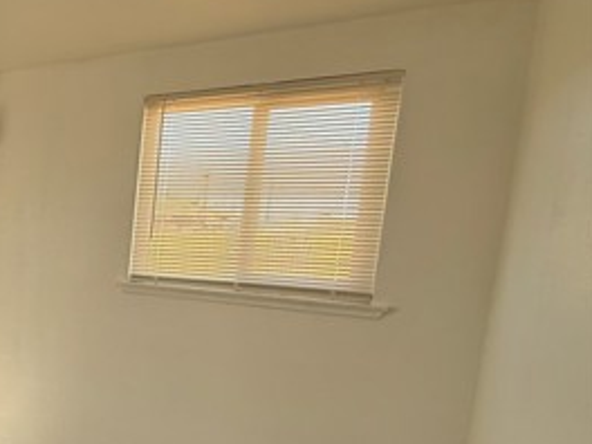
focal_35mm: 34
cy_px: 292
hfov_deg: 39.4
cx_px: -114
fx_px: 581
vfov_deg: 41.3
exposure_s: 1/120
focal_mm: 2.22
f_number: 2.2
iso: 125
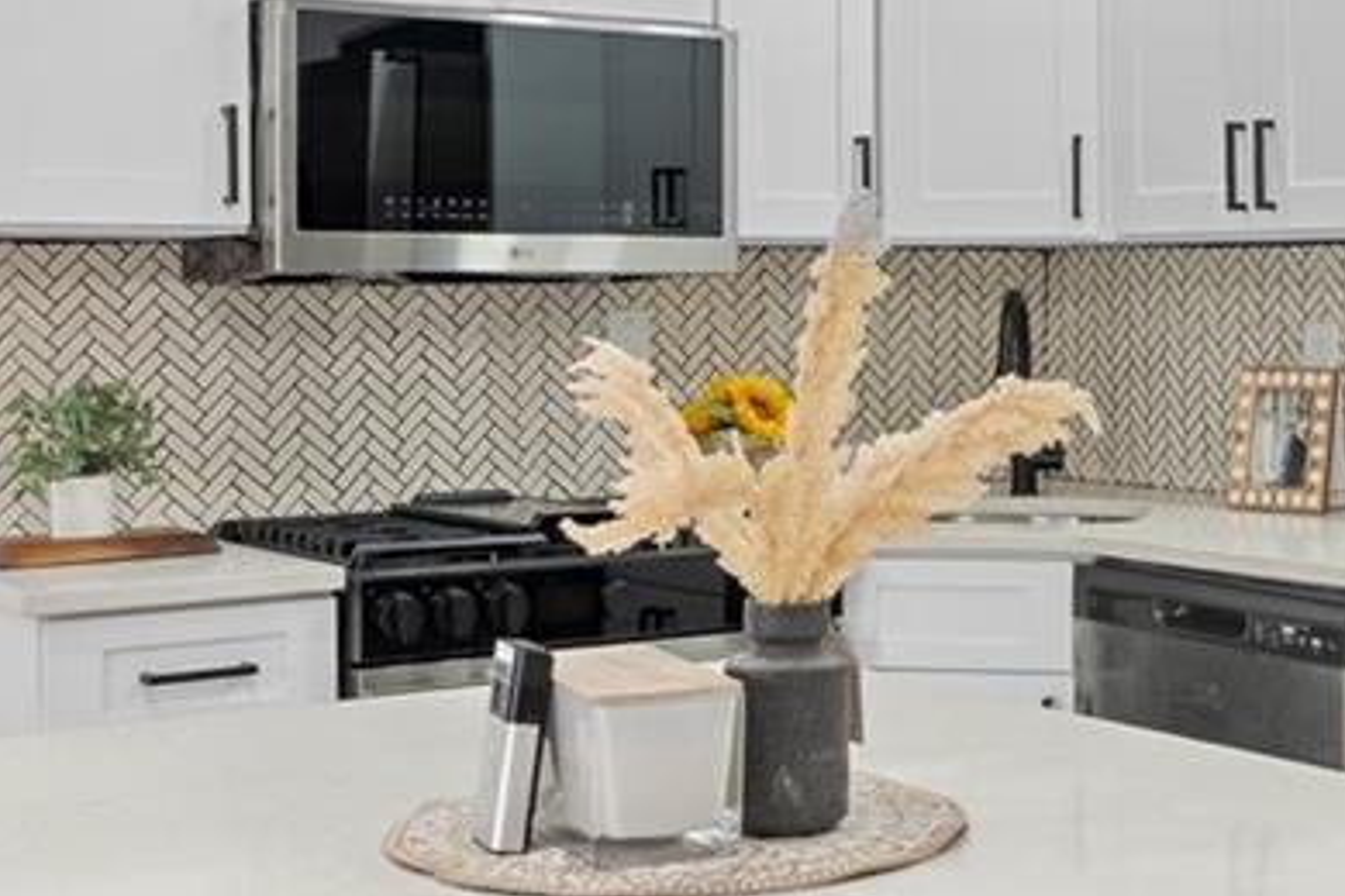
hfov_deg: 30.8
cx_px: 1152
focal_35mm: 63
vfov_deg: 21.3
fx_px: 2354
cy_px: 195
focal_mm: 12
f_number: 8
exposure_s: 1/5
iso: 250
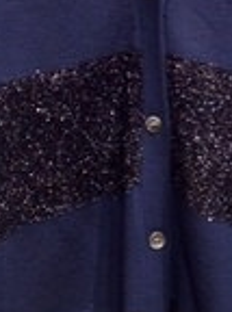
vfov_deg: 15.1
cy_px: 77
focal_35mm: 130
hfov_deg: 11.3
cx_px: 144
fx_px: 1169
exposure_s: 1/17
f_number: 2.4
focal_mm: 4.28
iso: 125
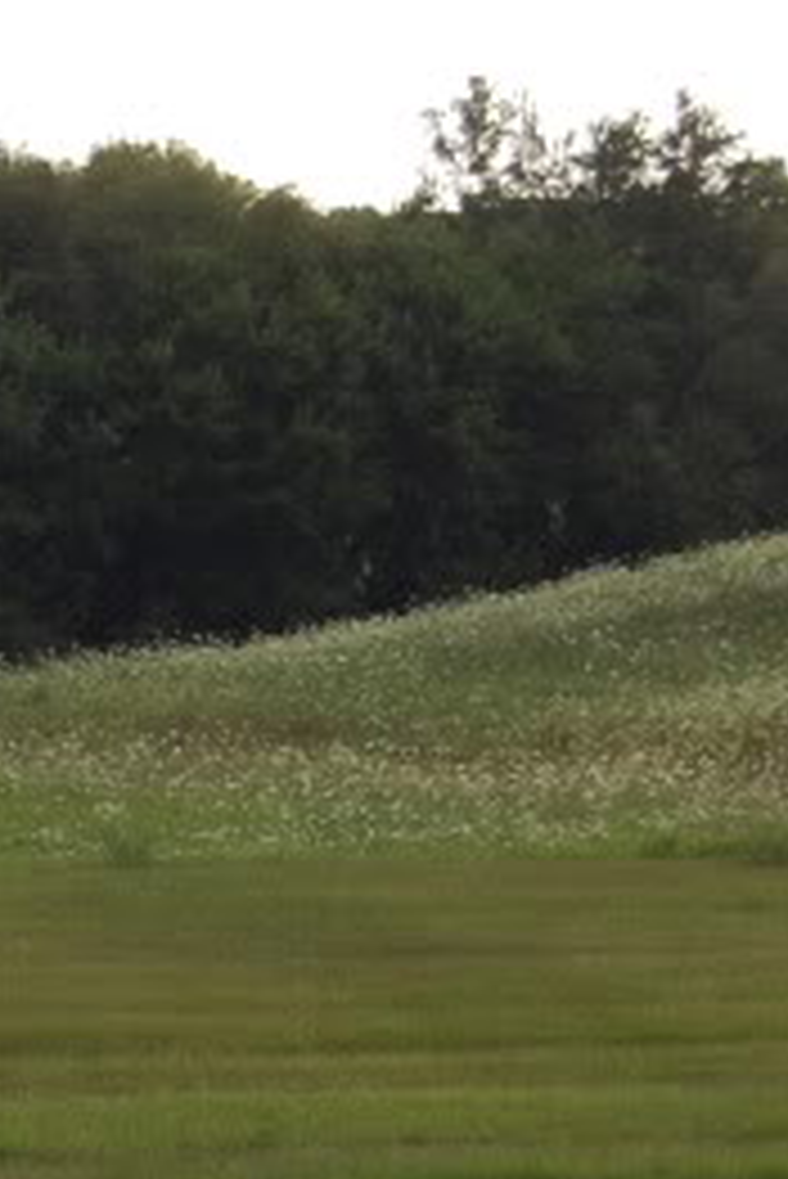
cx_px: -403
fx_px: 10556
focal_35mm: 322
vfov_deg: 6.4
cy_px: 1238
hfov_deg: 4.3
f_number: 7.1
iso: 200
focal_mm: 55
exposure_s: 1/200
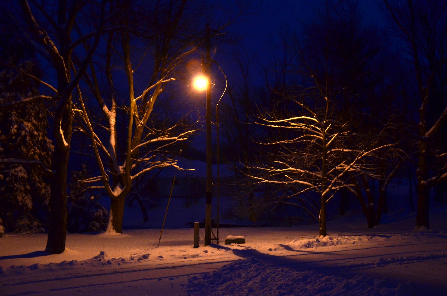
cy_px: 148
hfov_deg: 43.7
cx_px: 224
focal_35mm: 45
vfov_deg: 29.7
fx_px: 557
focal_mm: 30
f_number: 4.2
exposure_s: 1/25
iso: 1250
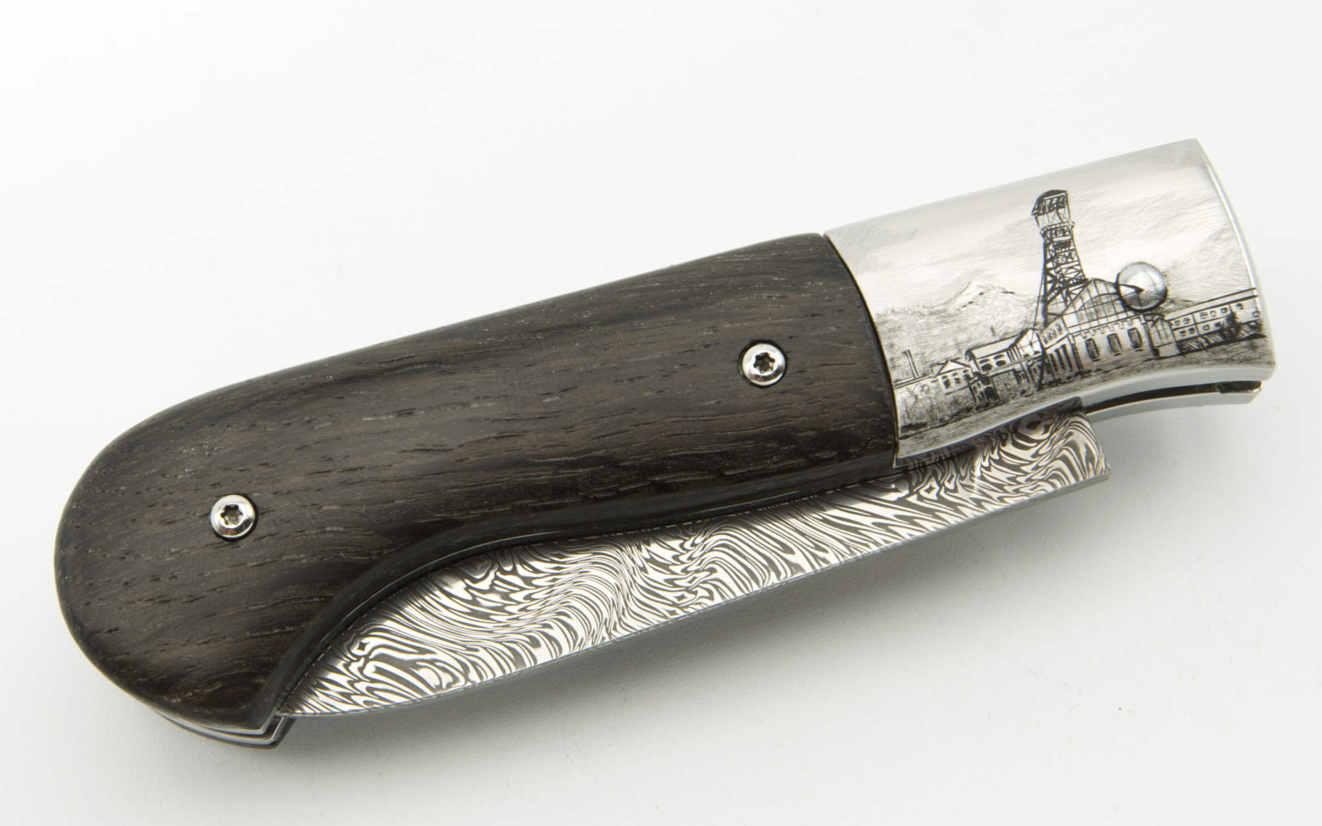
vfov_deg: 8.1
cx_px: 663
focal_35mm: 162
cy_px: 419
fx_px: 5819
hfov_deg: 13.0
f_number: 10
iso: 100
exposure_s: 1/10
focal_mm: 105
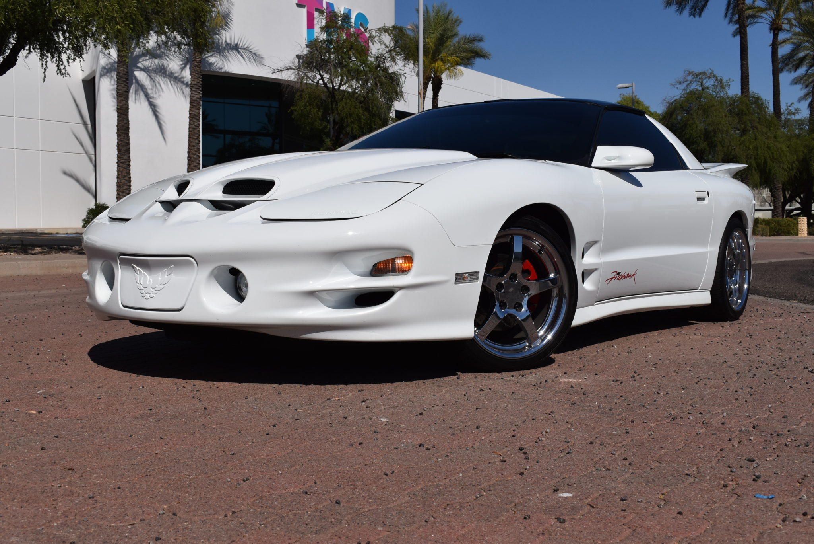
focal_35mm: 45
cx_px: 407
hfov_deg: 43.6
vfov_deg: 29.9
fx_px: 1018
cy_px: 272
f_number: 10
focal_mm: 30
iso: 200
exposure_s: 1/1600
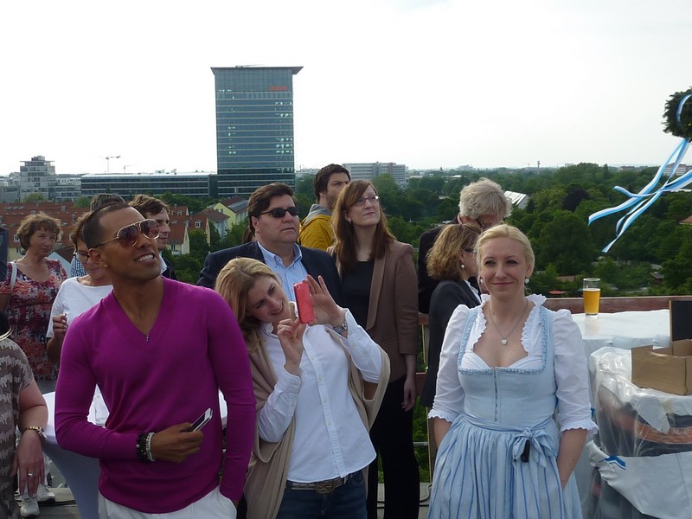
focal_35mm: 48
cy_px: 260
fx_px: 960
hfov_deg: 39.7
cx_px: 346
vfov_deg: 30.3
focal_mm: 4.4
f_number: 4
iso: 80
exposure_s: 1/500
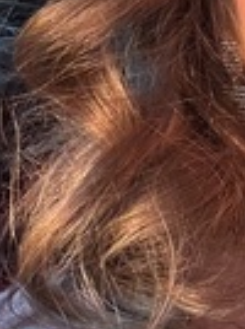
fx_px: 1060
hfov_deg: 12.1
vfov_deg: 17.2
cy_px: -7
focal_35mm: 112
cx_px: 435
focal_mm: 2.69
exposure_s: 1/121
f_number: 1.9
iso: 50
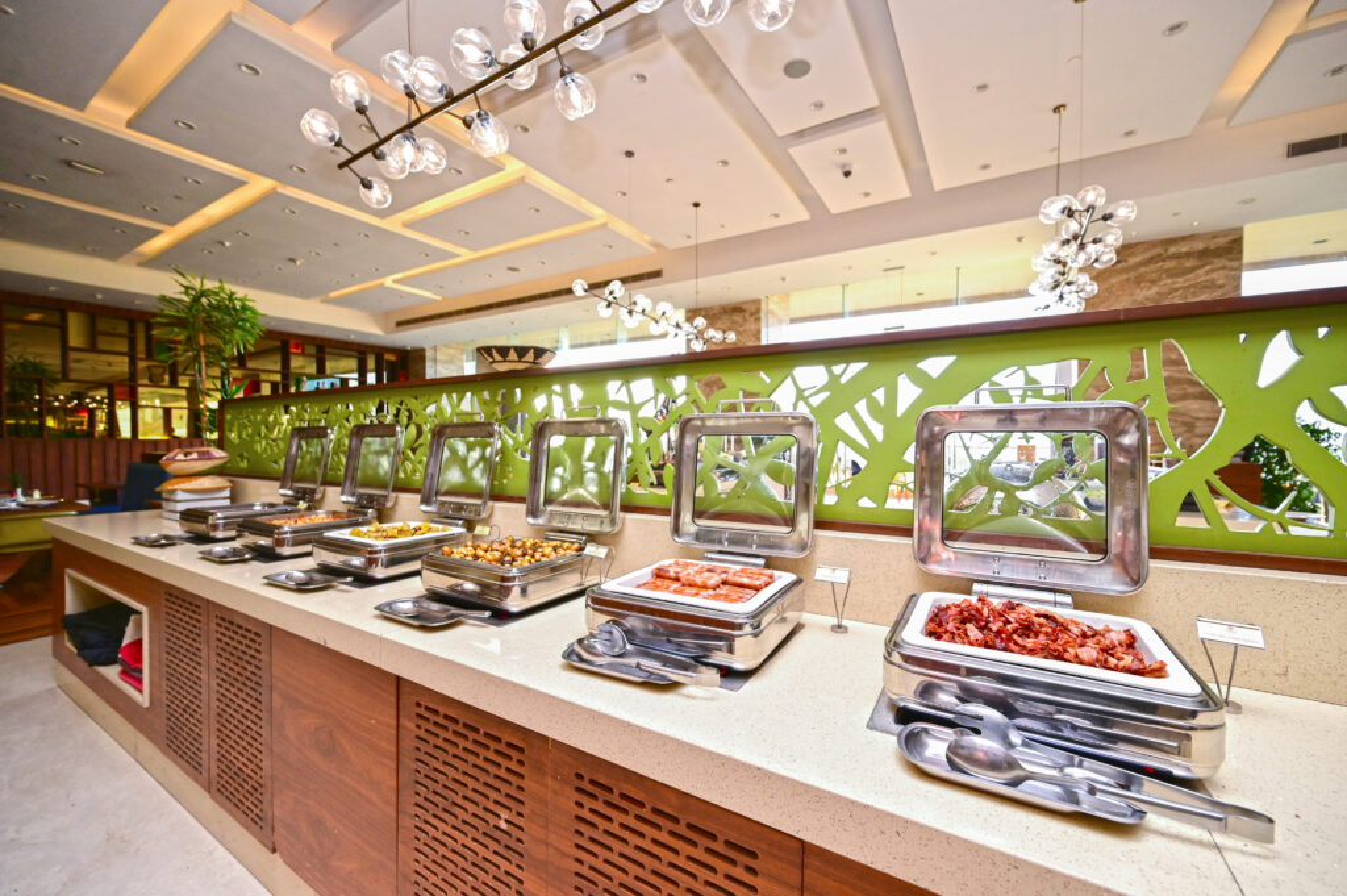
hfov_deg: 104.3
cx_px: 674
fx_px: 523
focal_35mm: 14
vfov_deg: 81.1
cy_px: 448
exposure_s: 1/250
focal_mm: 14
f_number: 4.5
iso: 1600
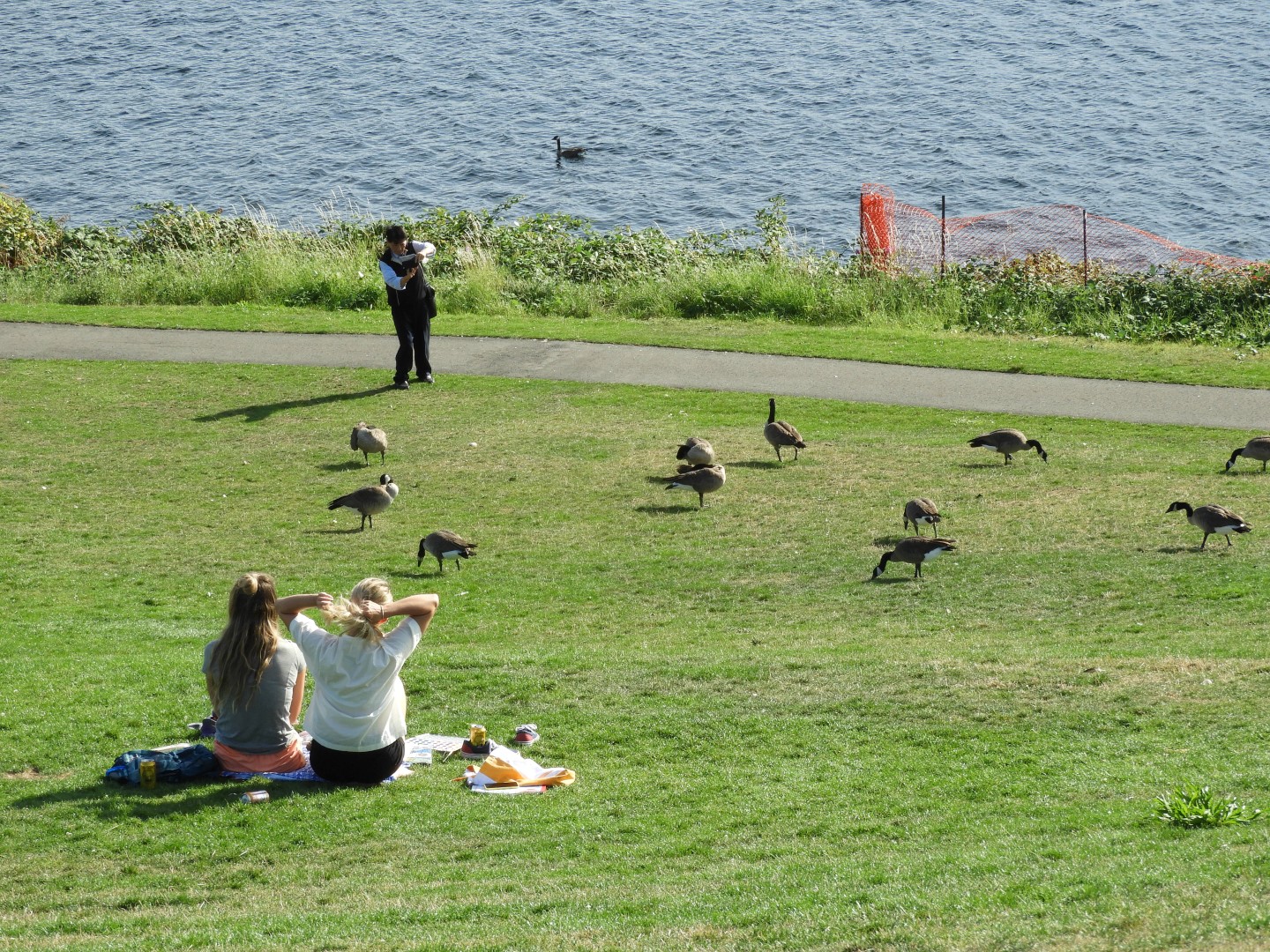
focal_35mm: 150
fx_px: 5503
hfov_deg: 13.2
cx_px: 635
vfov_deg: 9.9
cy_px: 476
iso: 100
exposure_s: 1/320
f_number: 5.2
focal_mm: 26.9
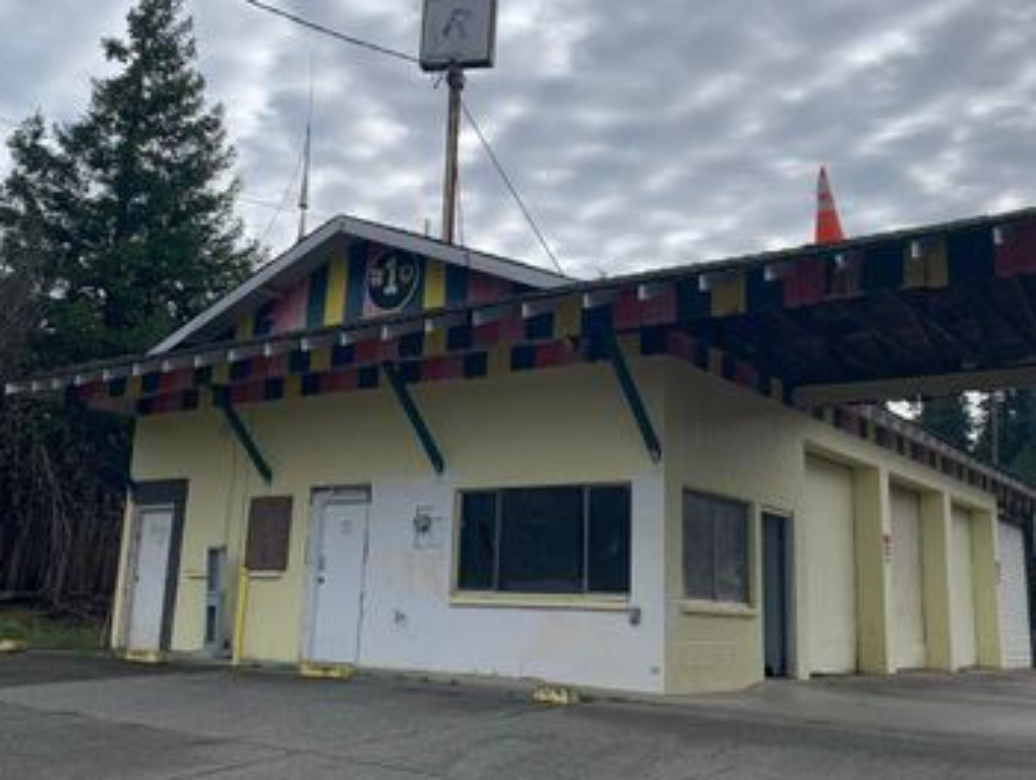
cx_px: 528
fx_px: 1108
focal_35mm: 37
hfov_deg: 50.1
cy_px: 362
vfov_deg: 38.7
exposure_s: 1/2545
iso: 25
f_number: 1.8
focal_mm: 4.25
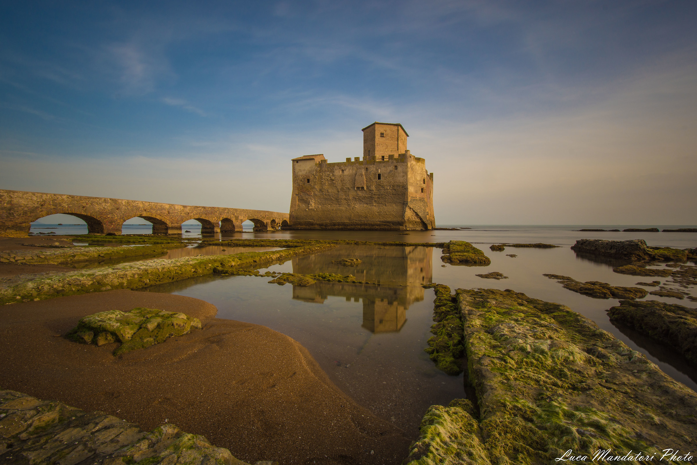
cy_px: 232
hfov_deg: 100.4
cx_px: 348
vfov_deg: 77.3
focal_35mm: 15
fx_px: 290
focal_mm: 10
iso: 100
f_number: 13
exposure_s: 15
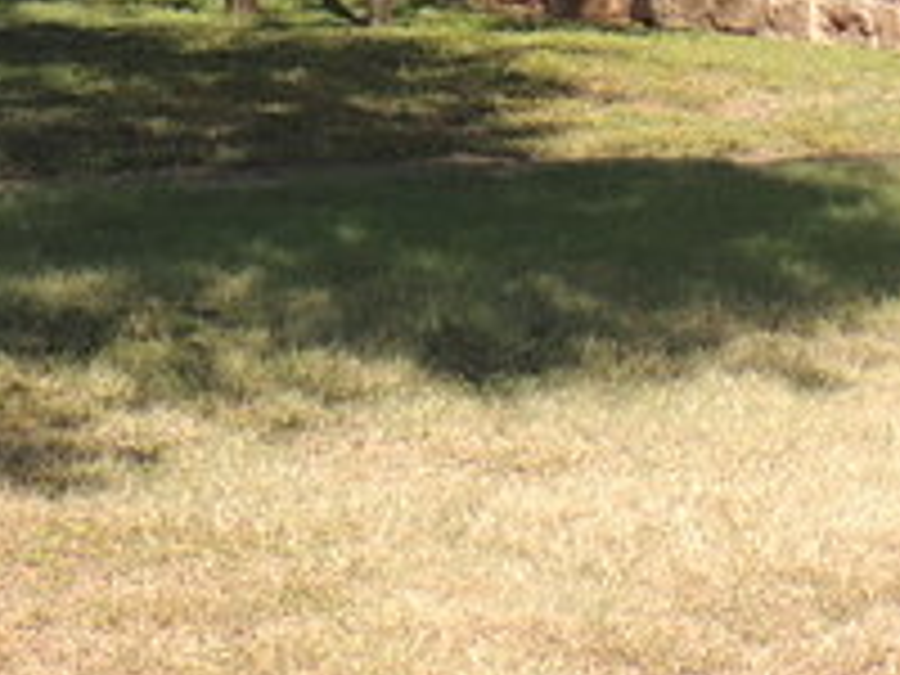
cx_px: 756
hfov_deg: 7.2
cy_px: -1102
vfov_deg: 5.2
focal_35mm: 275
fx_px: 7150
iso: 100
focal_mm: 7.6
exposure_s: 1/500
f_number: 3.4
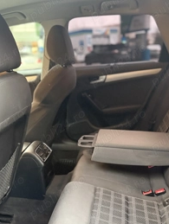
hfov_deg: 38.7
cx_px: 88
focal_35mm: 37
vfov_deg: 49.4
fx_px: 240
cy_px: 145
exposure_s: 1/40
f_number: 1.78
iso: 800
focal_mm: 6.76
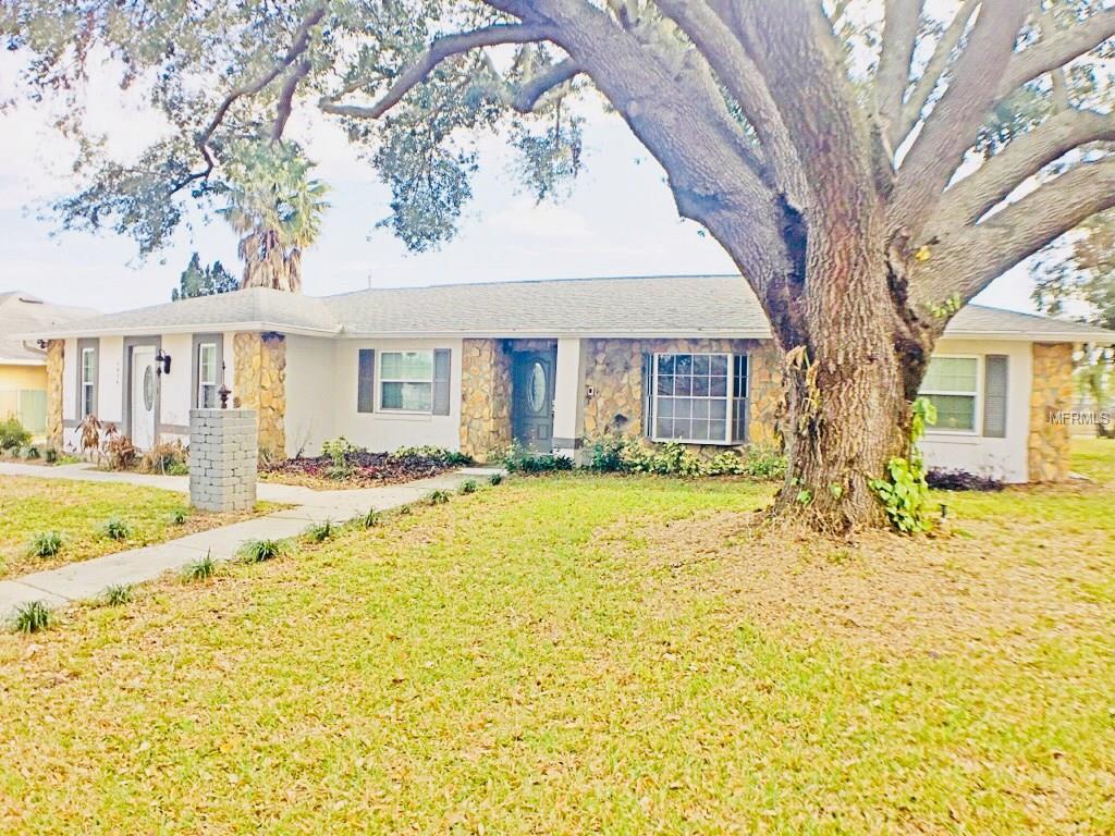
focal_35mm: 29
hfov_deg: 61.7
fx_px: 934
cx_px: 558
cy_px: 418
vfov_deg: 48.2
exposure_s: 1/605
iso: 25
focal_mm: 4.15
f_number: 2.2
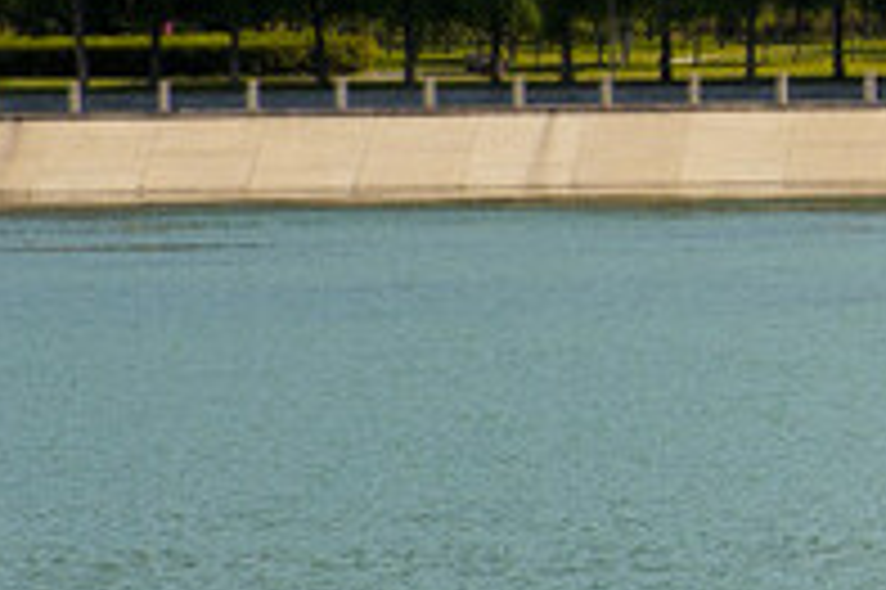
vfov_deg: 2.6
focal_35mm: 519
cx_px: 2613
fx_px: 12762
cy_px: -322
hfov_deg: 3.9
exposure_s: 1/250
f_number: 11
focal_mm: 85
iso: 200
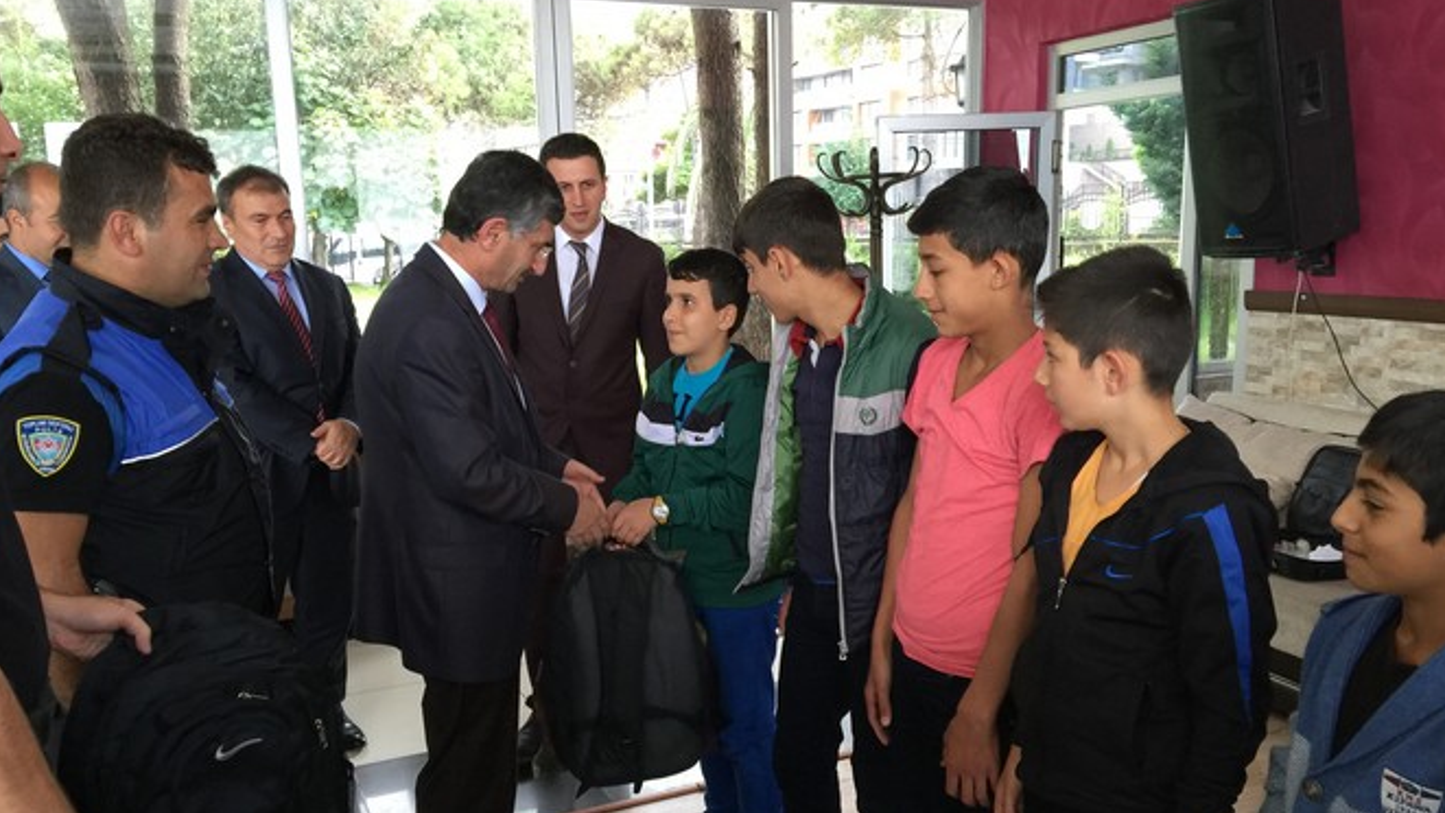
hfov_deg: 61.0
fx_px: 1226
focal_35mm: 32
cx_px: 728
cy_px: 479
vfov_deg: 36.6
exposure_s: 1/33
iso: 64
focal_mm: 4.15
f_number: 2.2
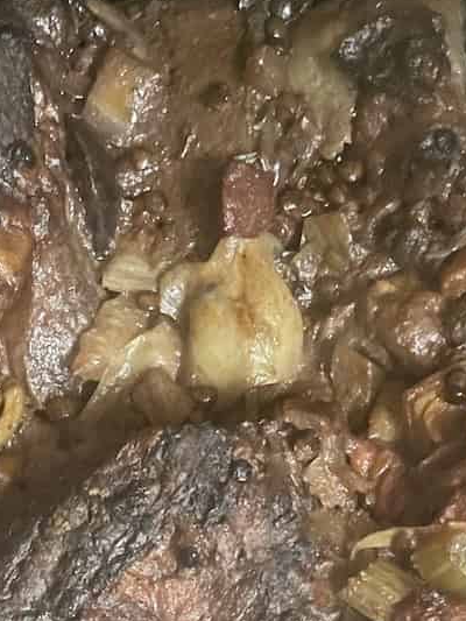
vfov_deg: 22.3
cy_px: 812
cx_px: 97
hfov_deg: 18.7
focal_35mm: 78
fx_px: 1399
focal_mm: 4.2
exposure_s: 1/10
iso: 500
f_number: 1.6
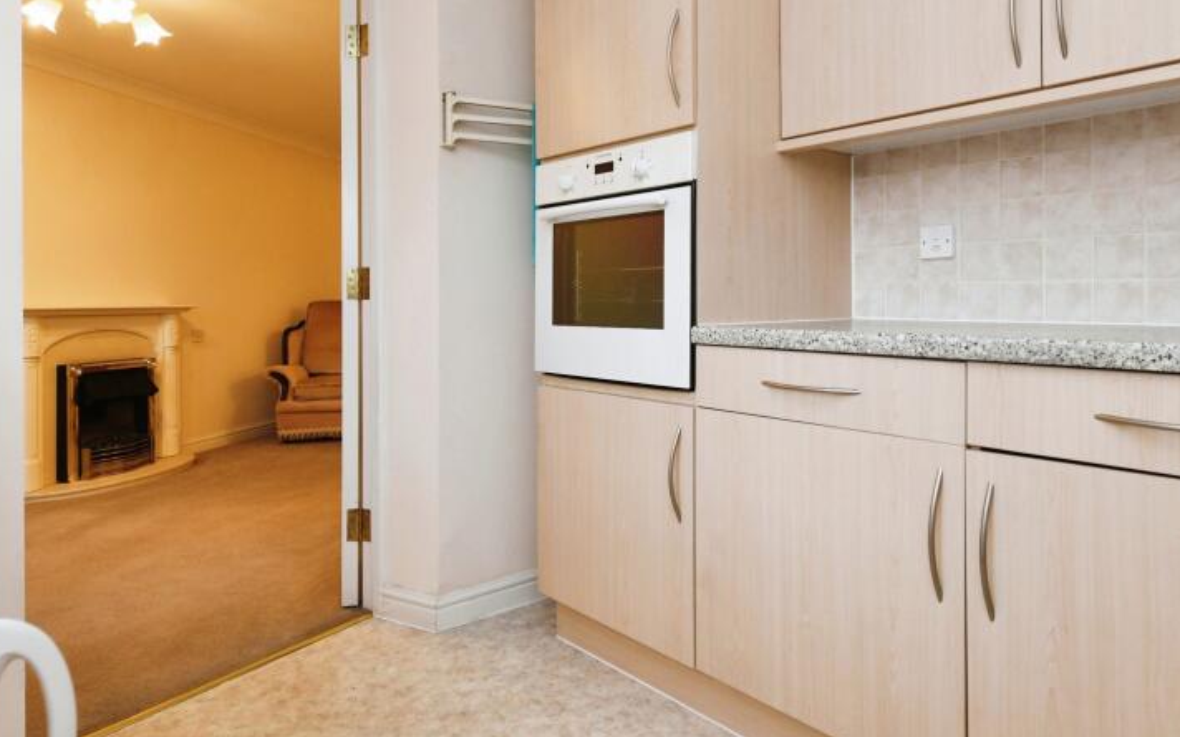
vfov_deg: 54.9
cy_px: 325
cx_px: 612
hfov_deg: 79.6
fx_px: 707
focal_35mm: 22
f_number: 8
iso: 800
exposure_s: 1/20
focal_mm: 15
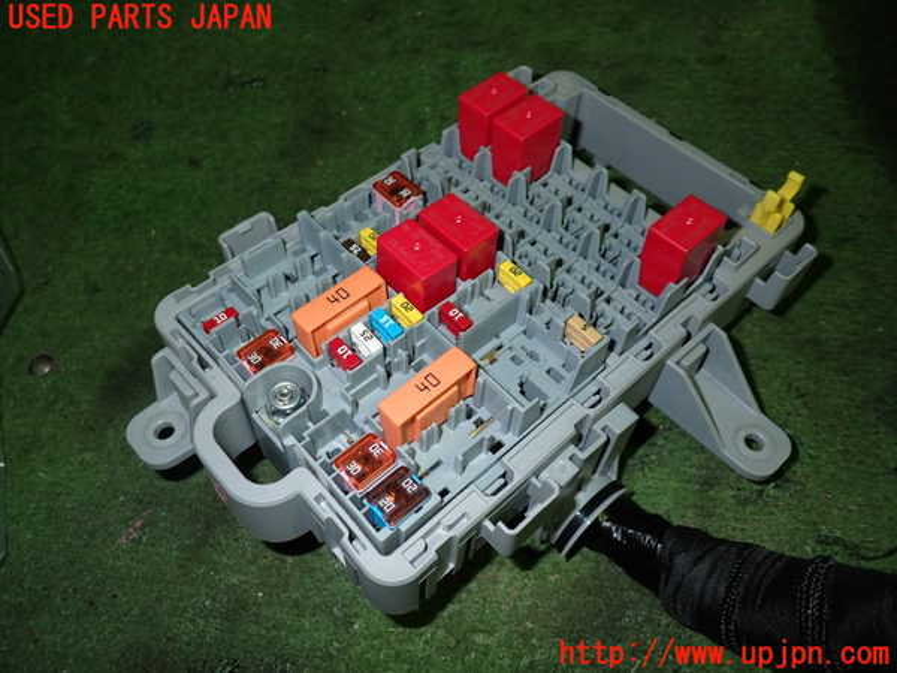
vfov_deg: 49.7
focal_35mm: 28
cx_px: 448
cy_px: 336
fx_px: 726
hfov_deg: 63.4
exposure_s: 1/30
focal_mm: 5.05
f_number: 6.3
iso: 200
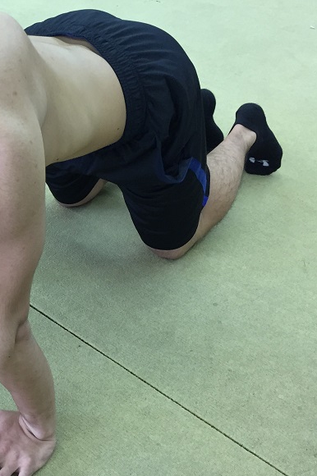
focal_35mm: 51
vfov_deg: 38.9
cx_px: -38
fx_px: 674
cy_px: 221
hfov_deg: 24.5
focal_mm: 4.15
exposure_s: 1/33
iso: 64
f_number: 2.2
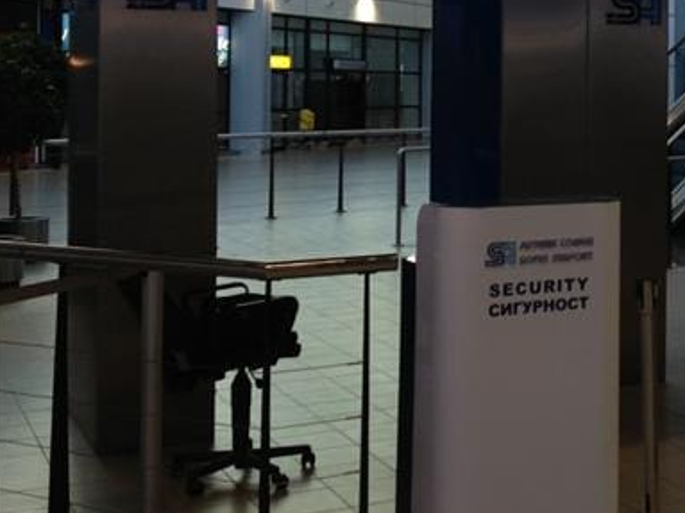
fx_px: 1365
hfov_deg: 26.4
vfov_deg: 20.9
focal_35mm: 69
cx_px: 708
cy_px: 70
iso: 50
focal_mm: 4.13
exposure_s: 1/20
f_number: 2.4
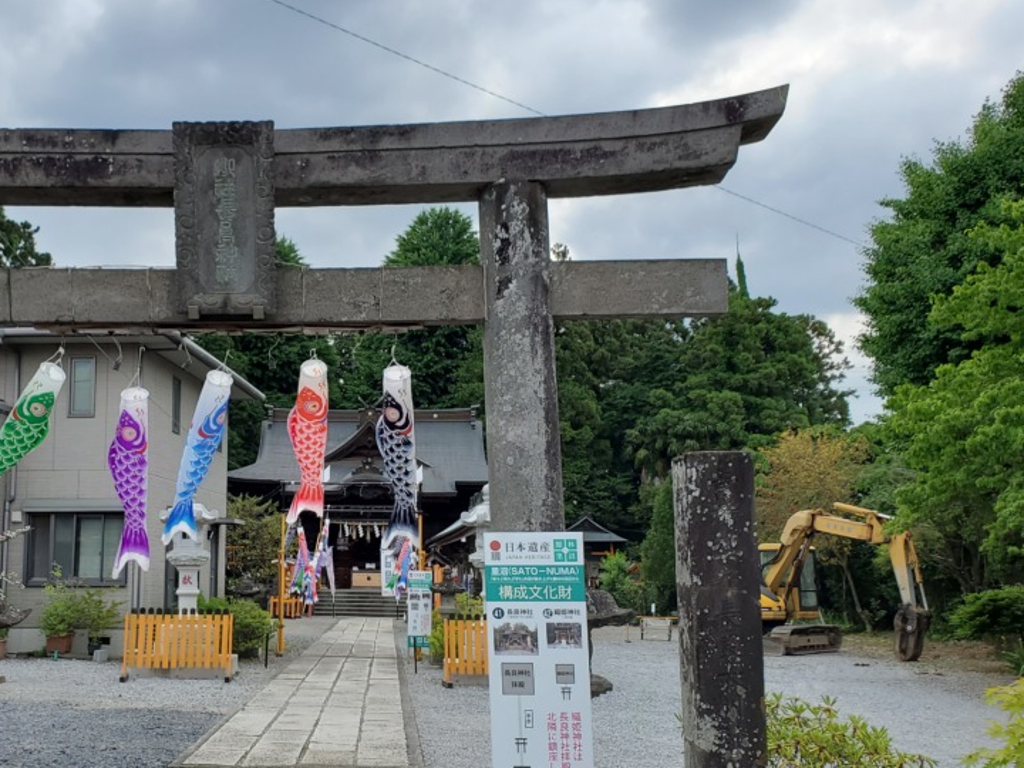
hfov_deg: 46.9
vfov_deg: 36.7
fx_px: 1154
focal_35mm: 39
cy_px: 461
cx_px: 319
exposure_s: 1/834
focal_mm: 4.3
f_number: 2.4
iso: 50
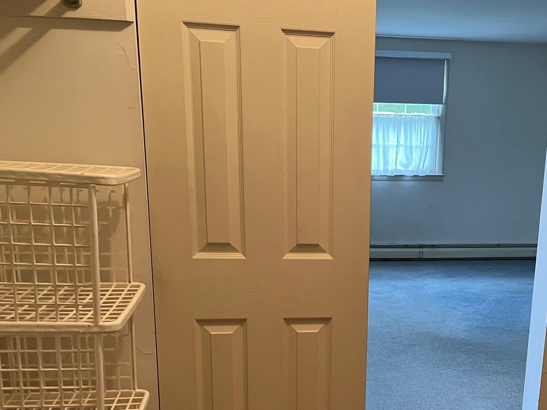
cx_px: 375
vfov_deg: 34.4
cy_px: 310
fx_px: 648
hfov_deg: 44.9
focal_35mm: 41
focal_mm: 5.1
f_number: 1.6
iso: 320
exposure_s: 1/60
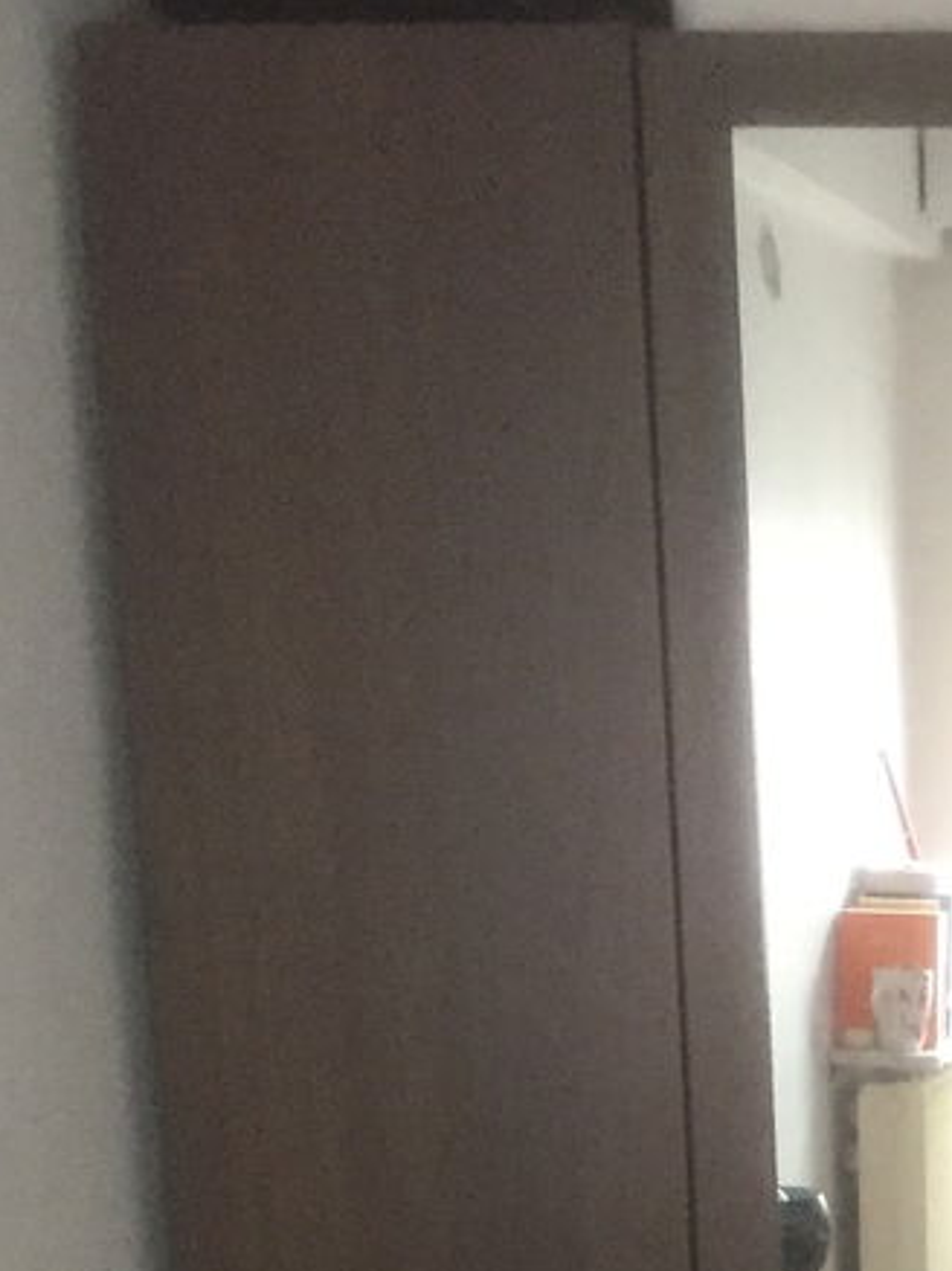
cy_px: 1732
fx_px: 3891
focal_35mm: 106
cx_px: 1431
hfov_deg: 13.2
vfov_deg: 17.2
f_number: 2.2
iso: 250
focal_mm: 4.15
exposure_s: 1/25
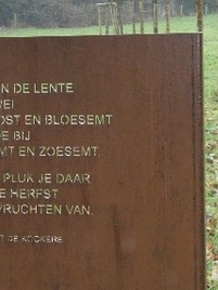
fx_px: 1167
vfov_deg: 14.2
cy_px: 106
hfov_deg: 10.6
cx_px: 31
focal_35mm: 139
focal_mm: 11
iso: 250
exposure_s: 1/80
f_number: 4.1
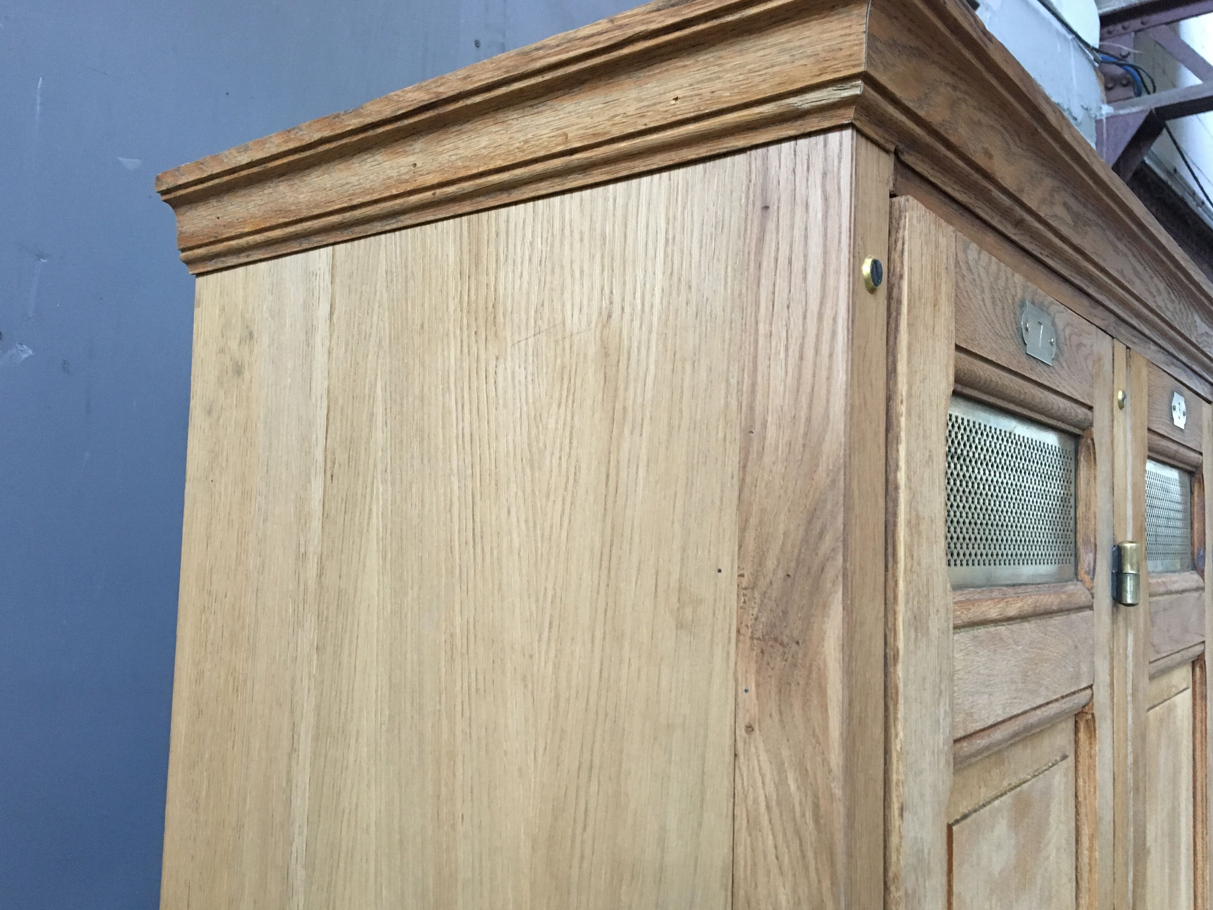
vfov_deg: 46.8
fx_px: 1051
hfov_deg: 60.0
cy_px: 464
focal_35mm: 30
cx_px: 617
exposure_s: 1/33
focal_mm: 4.15
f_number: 2.2
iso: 200
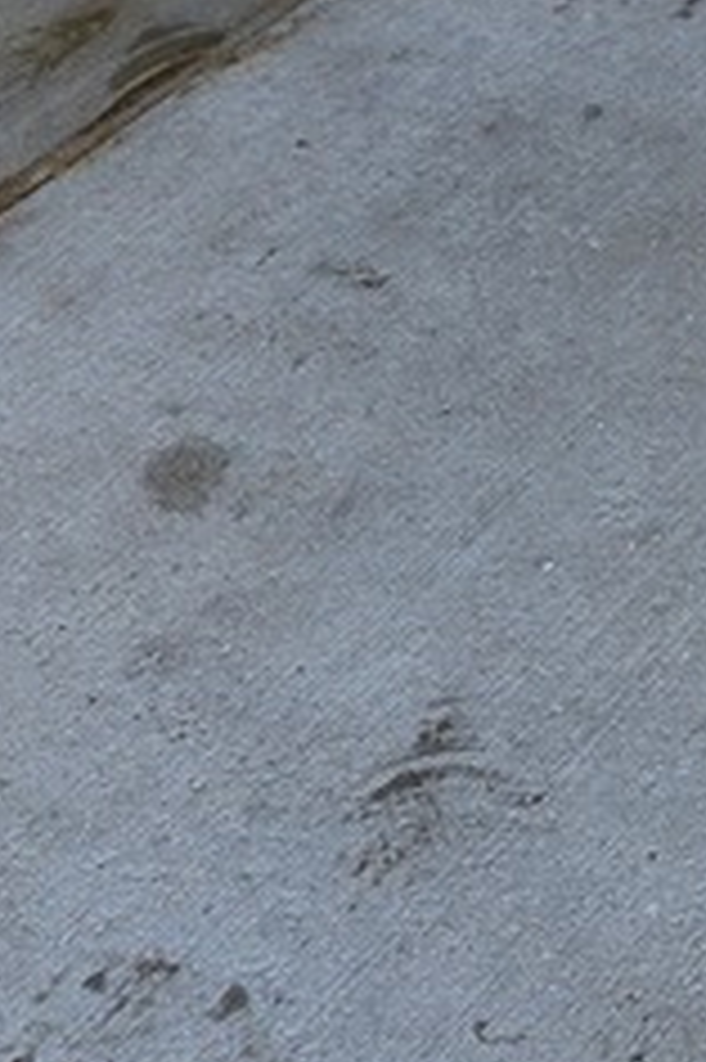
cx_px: 1551
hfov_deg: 11.4
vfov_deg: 17.6
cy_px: -526
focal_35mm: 104
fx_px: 3064
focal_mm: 6.3
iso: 25
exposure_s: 1/120
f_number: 1.7
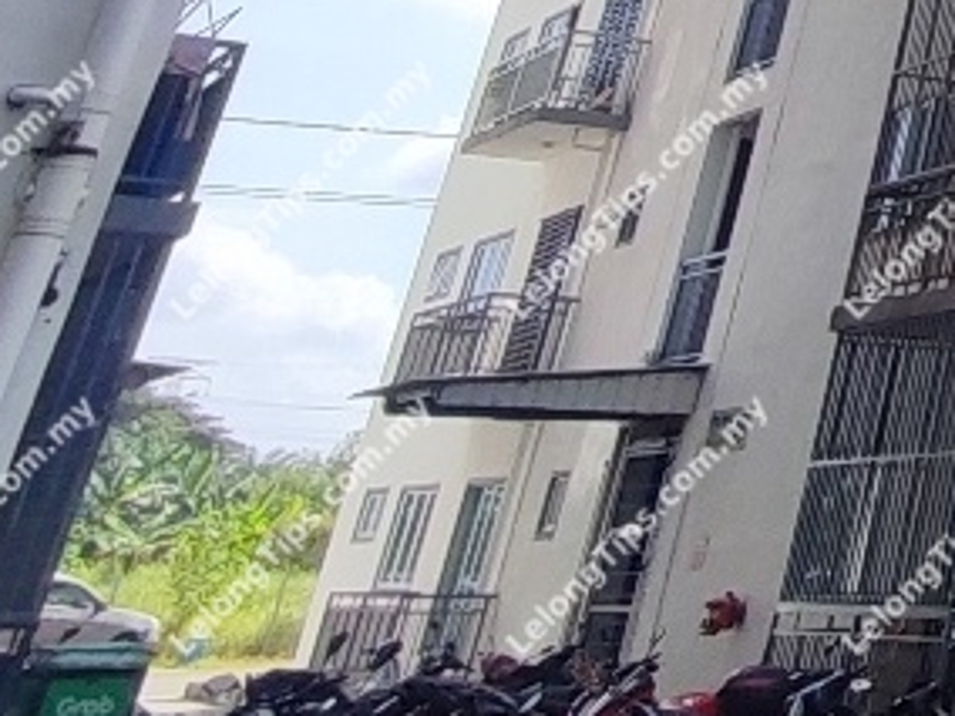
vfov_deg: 15.9
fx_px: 1959
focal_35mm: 71
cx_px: 1913
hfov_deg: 18.3
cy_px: -745
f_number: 2.2
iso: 50
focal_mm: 1.65
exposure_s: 1/1464
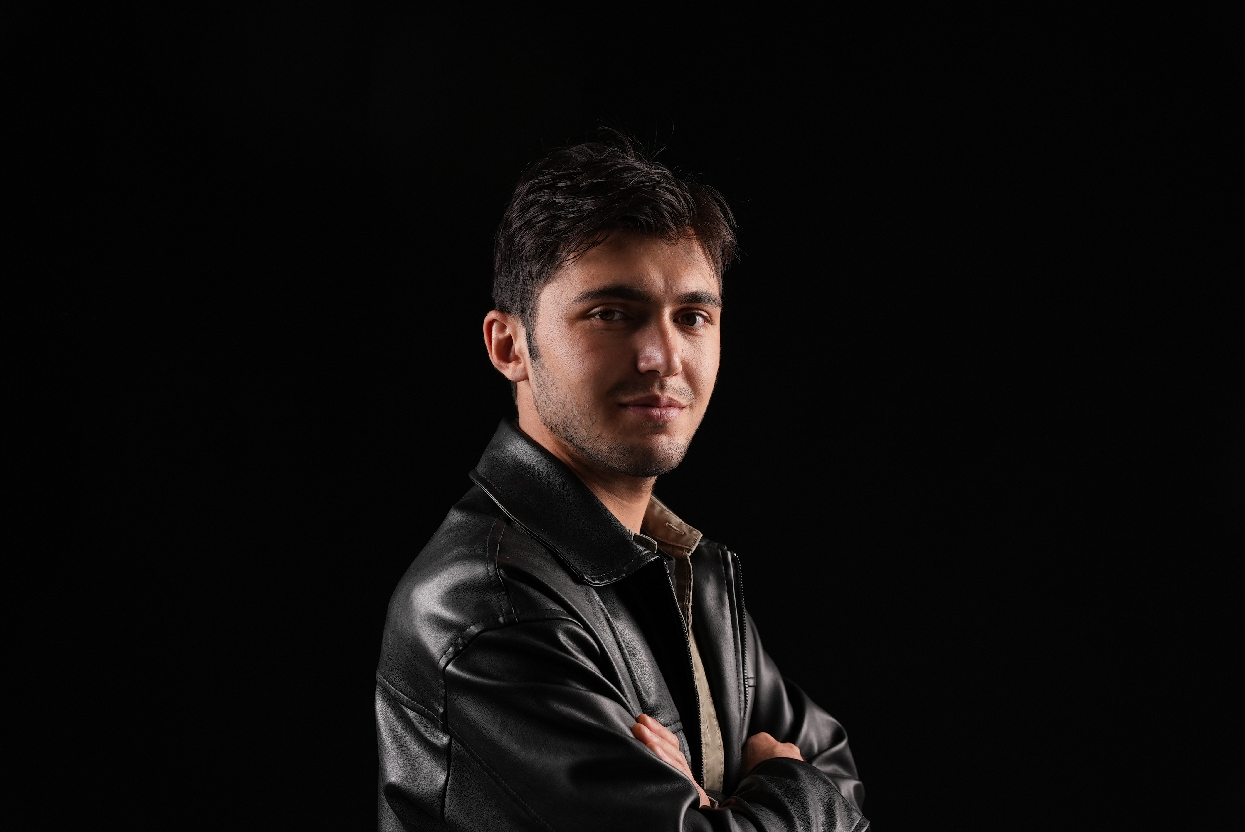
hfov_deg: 35.7
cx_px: 622
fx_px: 1934
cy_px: 416
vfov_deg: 24.3
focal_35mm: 56
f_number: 5.6
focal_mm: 55.9
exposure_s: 1/100
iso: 500
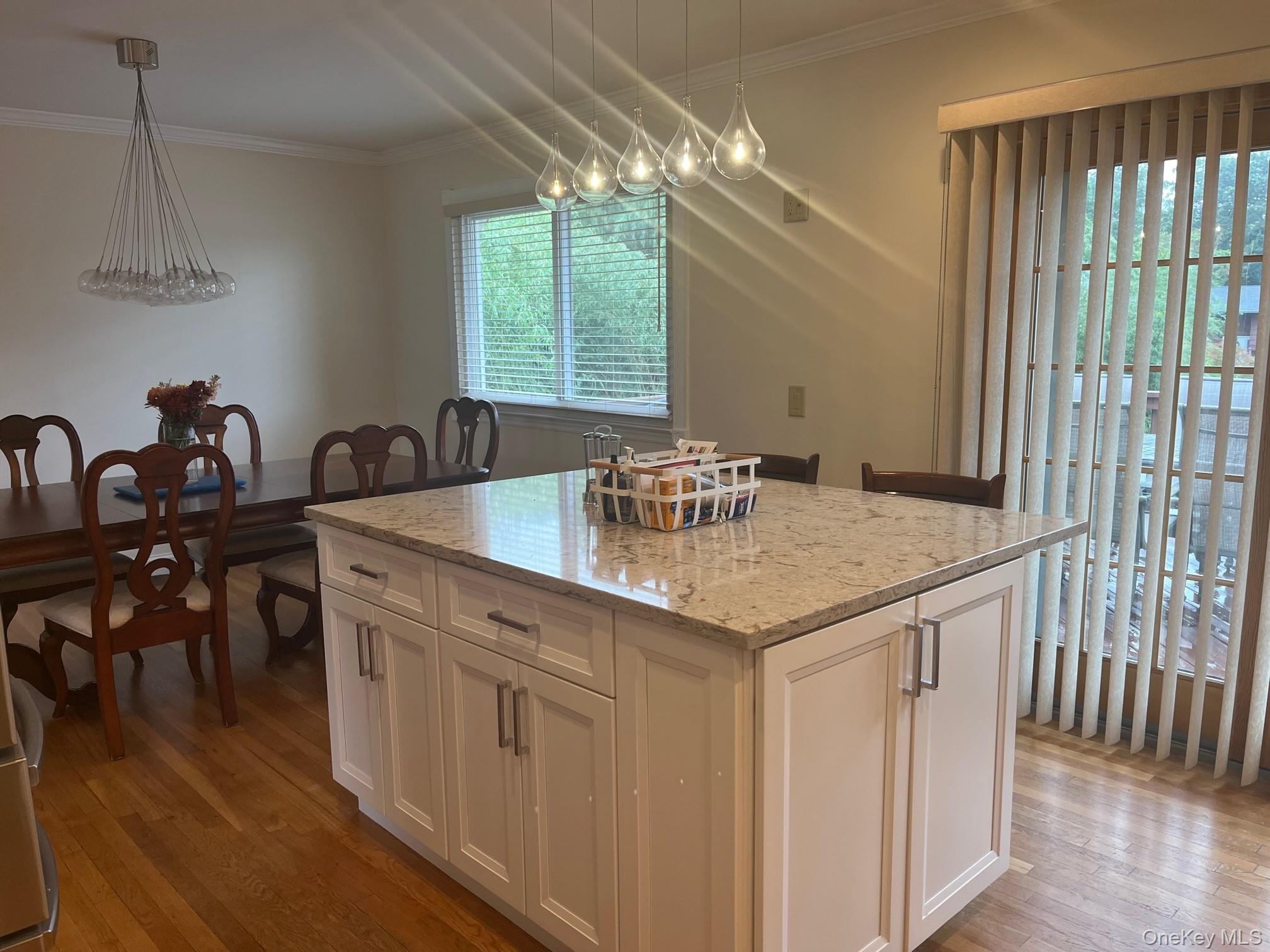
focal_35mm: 26
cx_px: 635
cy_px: 476
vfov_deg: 53.1
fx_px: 954
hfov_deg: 67.3
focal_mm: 5.1
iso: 80
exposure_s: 1/120
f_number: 1.6
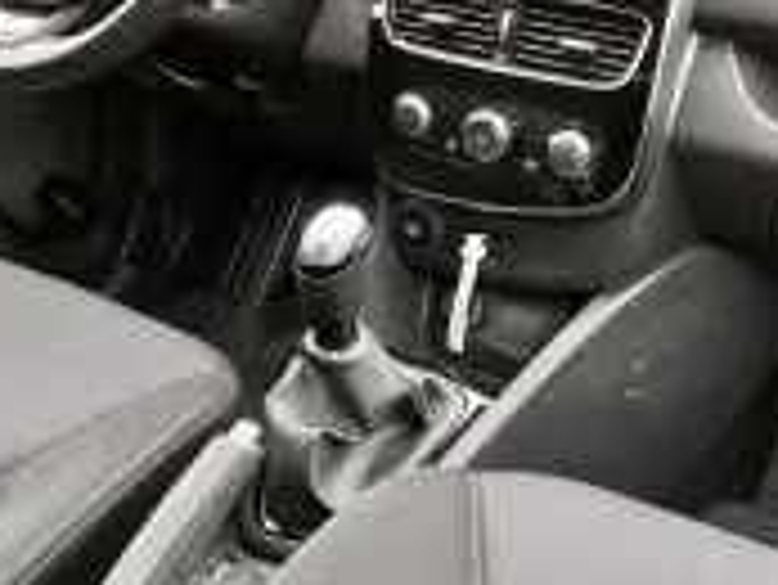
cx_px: 463
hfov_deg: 35.4
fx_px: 1215
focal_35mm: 54
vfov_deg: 26.4
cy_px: 86
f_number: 1.6
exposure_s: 1/81
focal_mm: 5.96
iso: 125
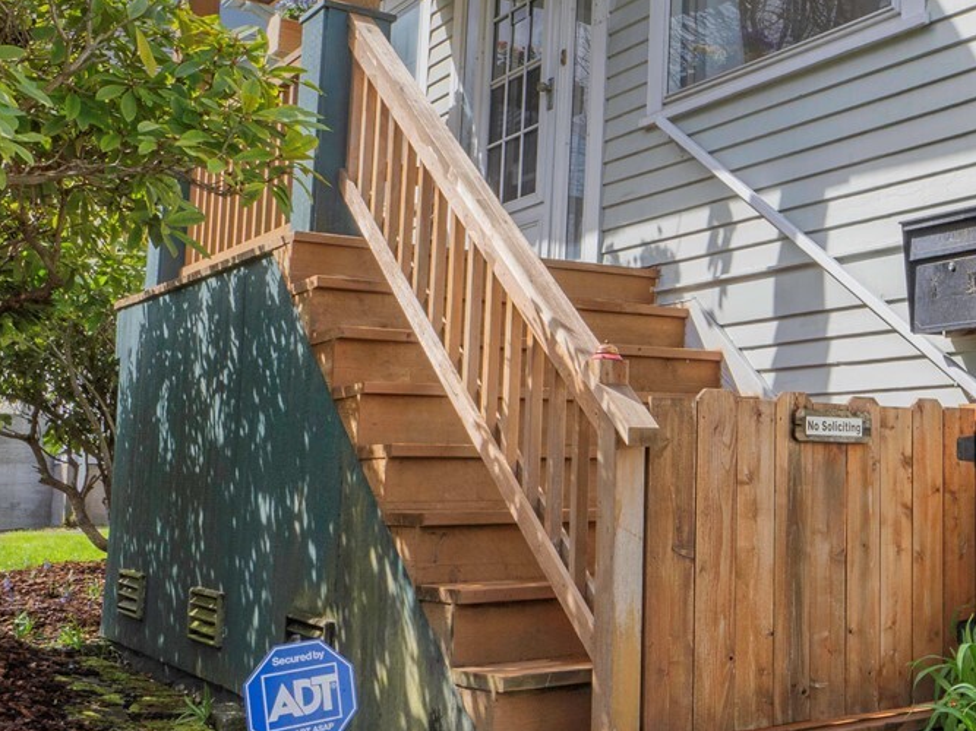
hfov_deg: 39.7
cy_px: 25
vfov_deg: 30.8
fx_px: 1240
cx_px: 884
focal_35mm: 44
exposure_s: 1/160
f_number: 9
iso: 125
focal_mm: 12
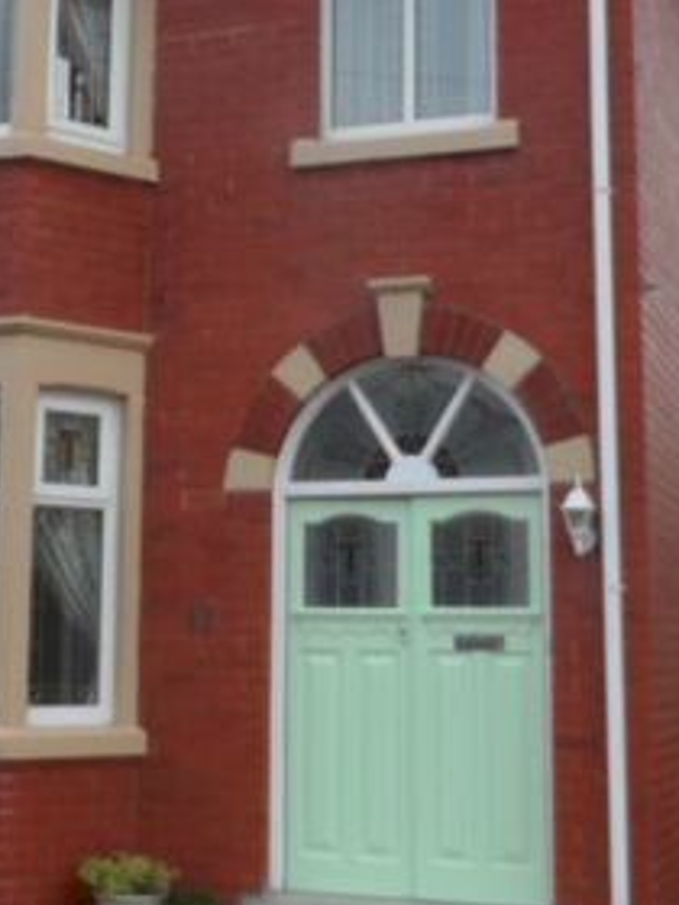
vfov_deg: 32.0
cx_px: 239
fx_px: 1569
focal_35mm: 60
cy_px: 325
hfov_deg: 24.3
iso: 80
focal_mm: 4
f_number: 3.2
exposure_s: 1/180
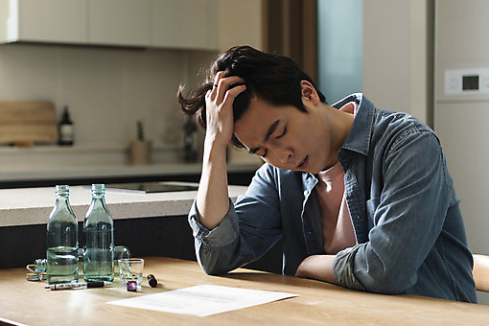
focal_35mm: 73
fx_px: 992
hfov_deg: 27.7
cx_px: 208
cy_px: 158
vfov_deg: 18.7
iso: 250
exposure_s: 1/125
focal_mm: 62
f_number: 2.8
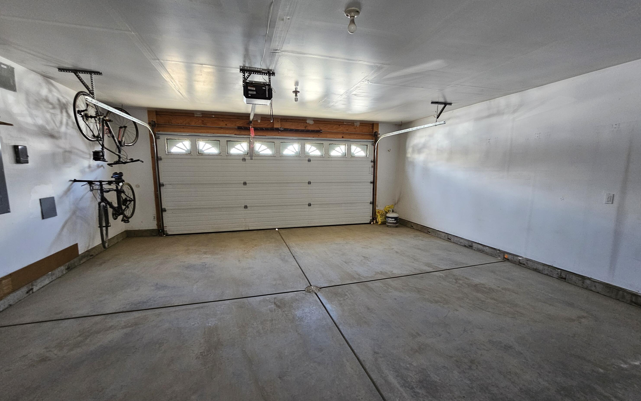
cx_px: 321
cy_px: 202
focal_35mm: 14
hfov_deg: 105.3
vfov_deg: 78.6
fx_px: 245
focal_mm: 2.2
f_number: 2.2
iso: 400
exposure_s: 1/30
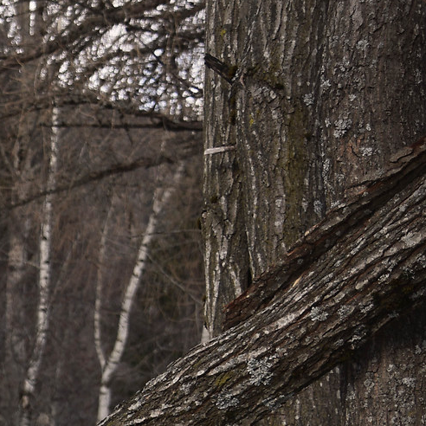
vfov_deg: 10.3
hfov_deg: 9.7
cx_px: -480
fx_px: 2311
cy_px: 579
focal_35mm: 166
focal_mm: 40
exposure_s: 1/80
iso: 64
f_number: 4.5
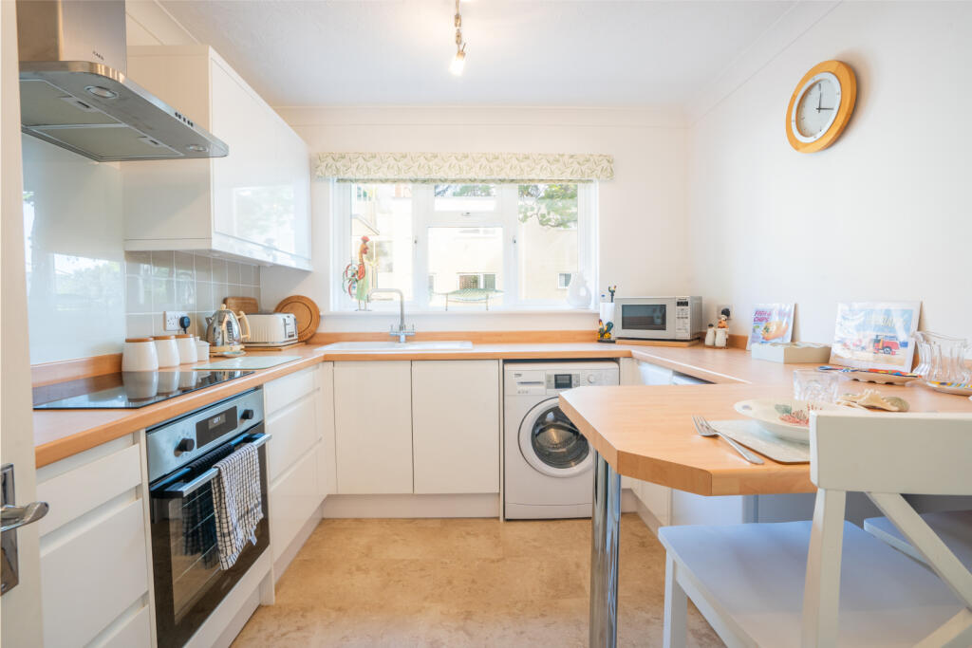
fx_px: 432
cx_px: 486
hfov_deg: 96.7
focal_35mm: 16
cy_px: 324
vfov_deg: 73.8
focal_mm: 16
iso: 400
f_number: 11
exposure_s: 1/60
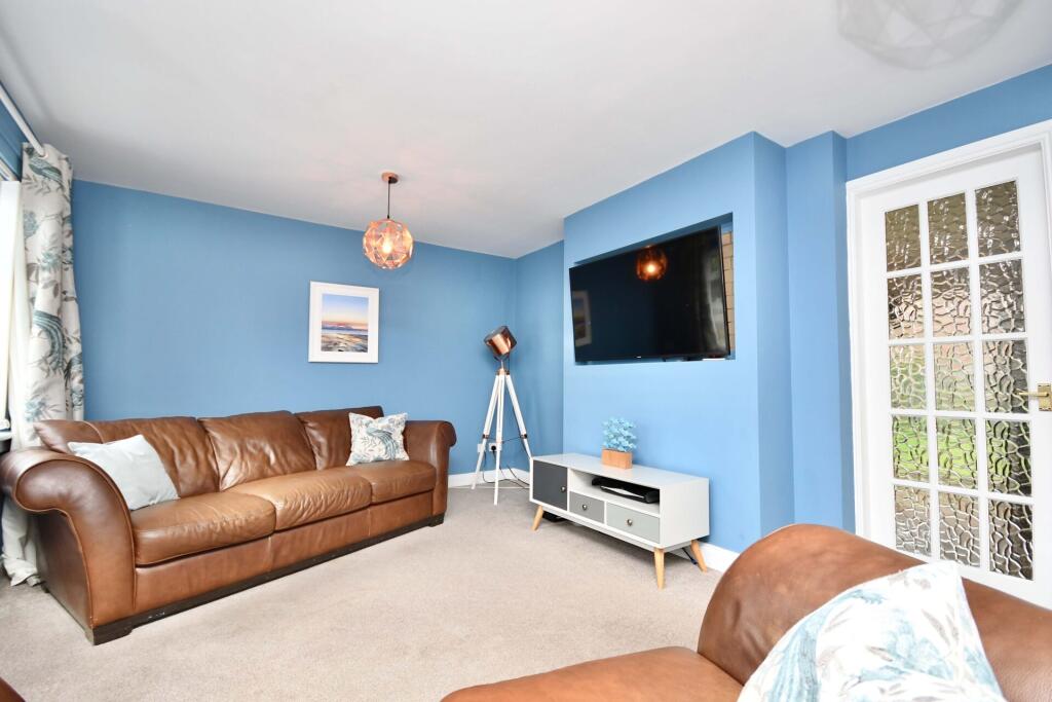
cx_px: 526
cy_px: 351
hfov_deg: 100.4
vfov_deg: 77.3
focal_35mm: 15
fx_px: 438
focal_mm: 10
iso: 640
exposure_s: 1/60
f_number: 4
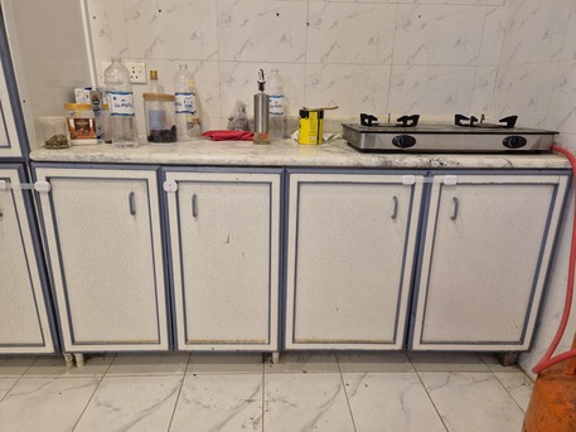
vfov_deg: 58.9
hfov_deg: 73.9
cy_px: 216
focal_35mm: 23
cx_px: 288
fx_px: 383
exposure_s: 1/100
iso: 320
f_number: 1.8
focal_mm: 5.4
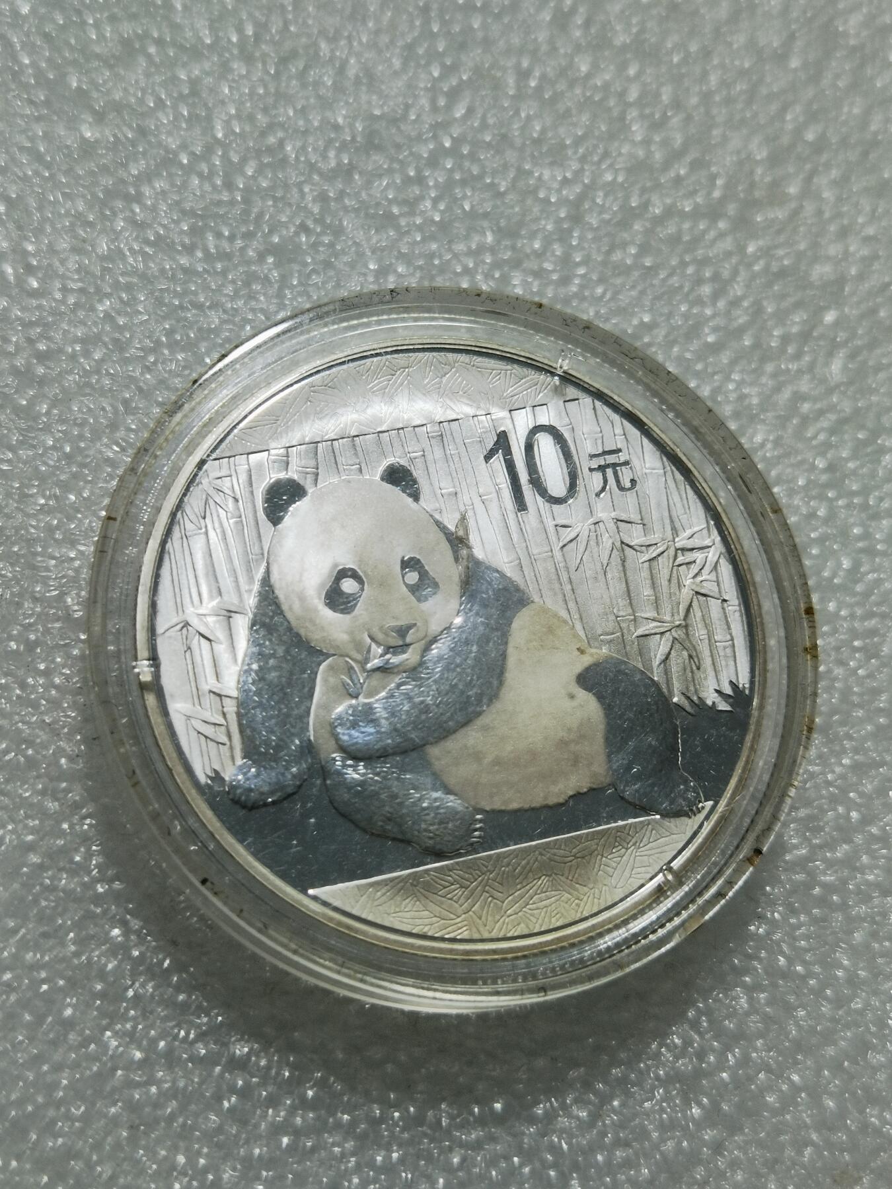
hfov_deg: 26.1
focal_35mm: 56
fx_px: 1924
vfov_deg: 34.3
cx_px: 446
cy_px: 594
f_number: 1.9
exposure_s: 1/160
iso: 50
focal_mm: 6.67
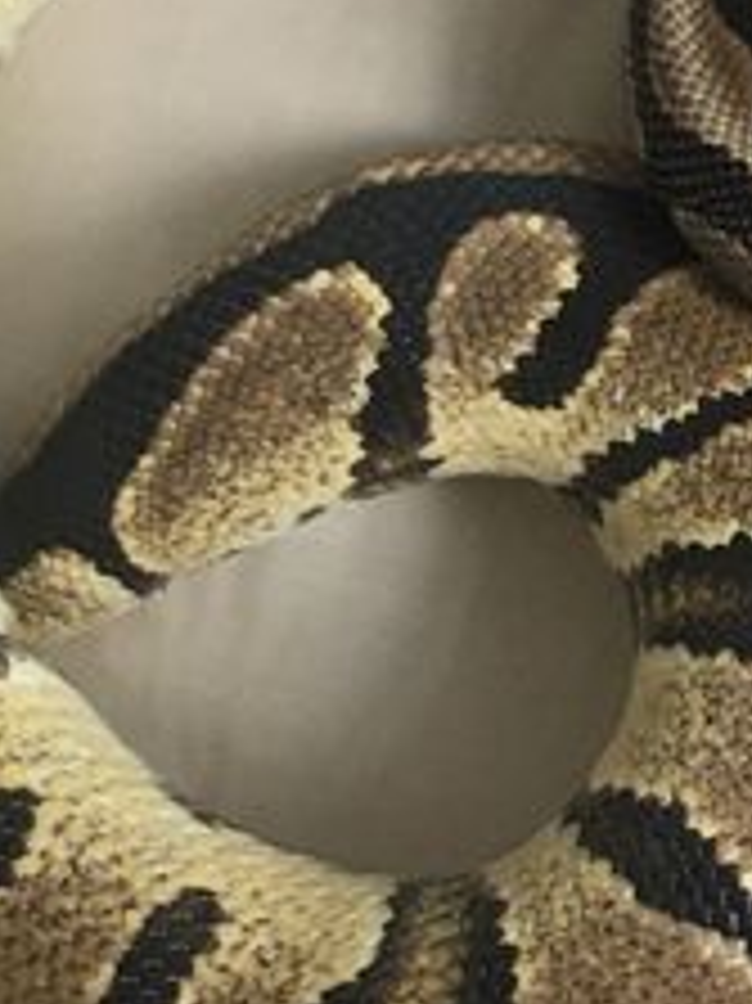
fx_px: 3769
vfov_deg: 15.1
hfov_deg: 11.1
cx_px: 959
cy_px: 711
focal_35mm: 130
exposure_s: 1/17
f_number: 2.2
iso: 50
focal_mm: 4.15
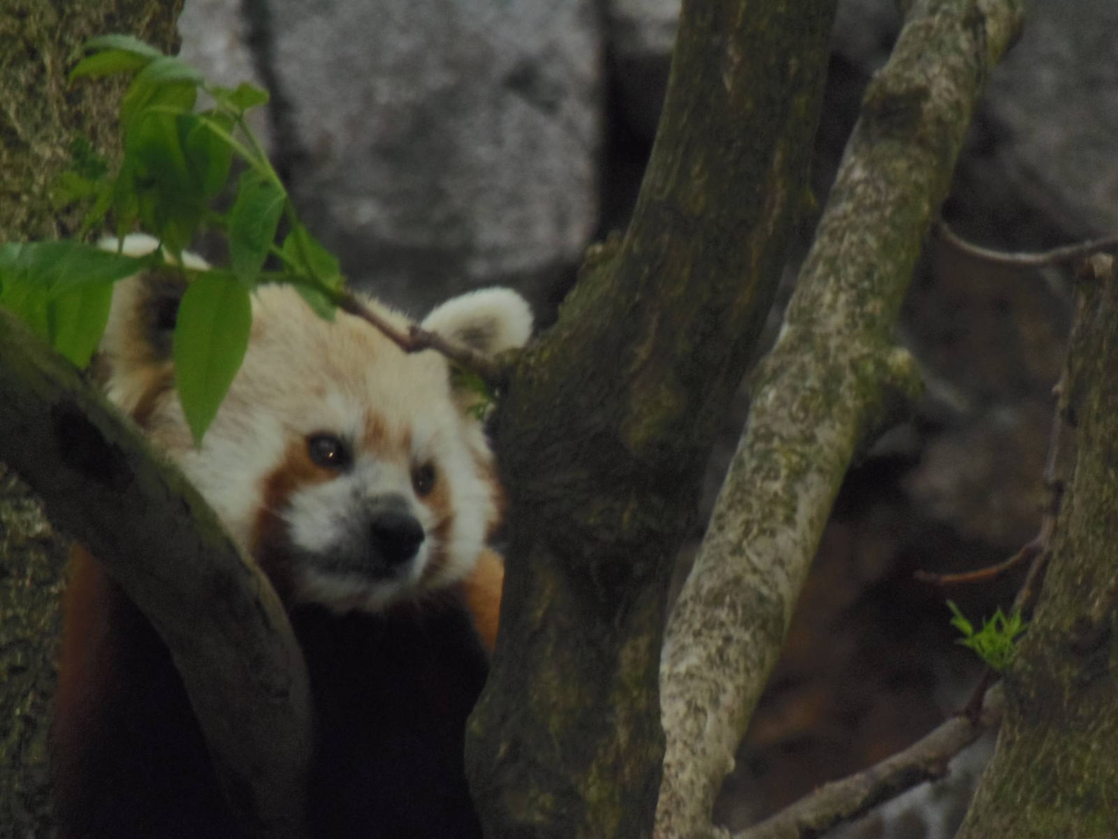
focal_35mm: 864
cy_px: 420
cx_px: 559
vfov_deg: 1.7
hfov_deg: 2.3
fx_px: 27905
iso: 400
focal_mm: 154.8
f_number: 5.7
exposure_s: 1/250
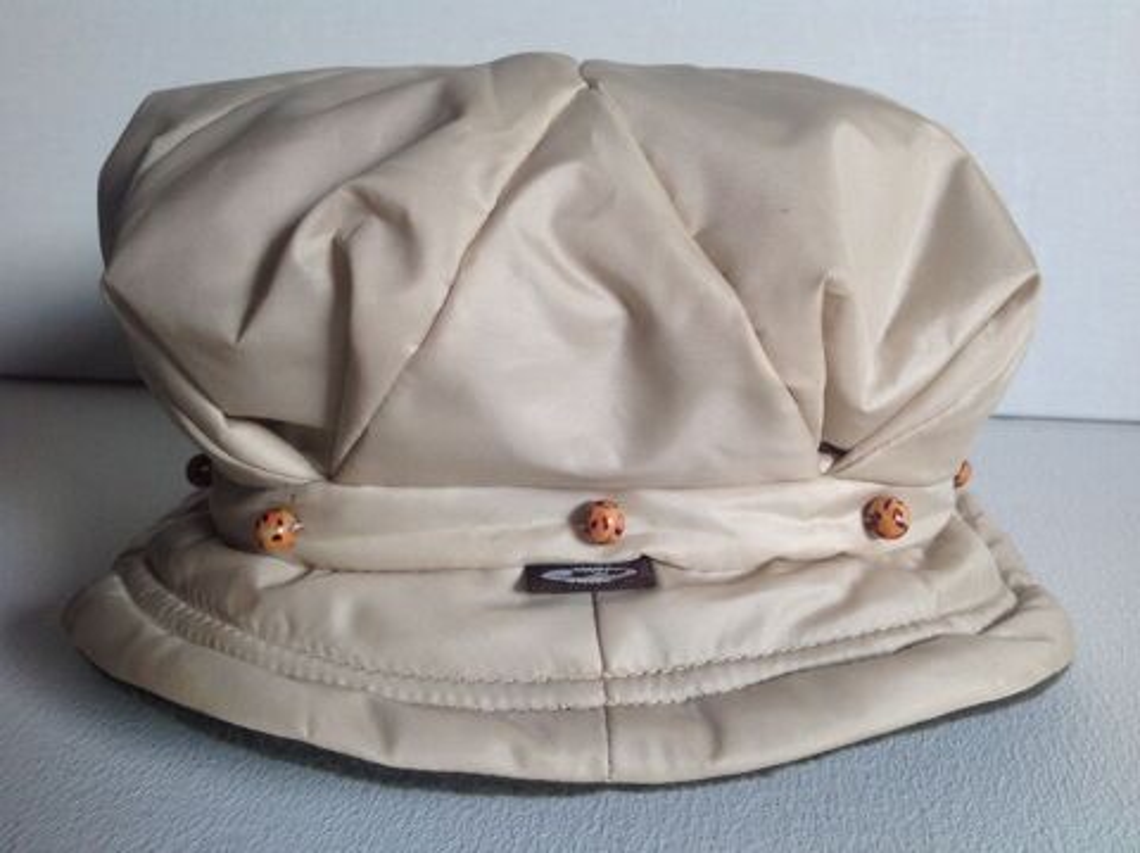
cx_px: 570
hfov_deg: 52.7
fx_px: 1151
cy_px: 426
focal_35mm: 35
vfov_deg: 40.6
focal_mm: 4.28
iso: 100
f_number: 2.4
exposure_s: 1/120
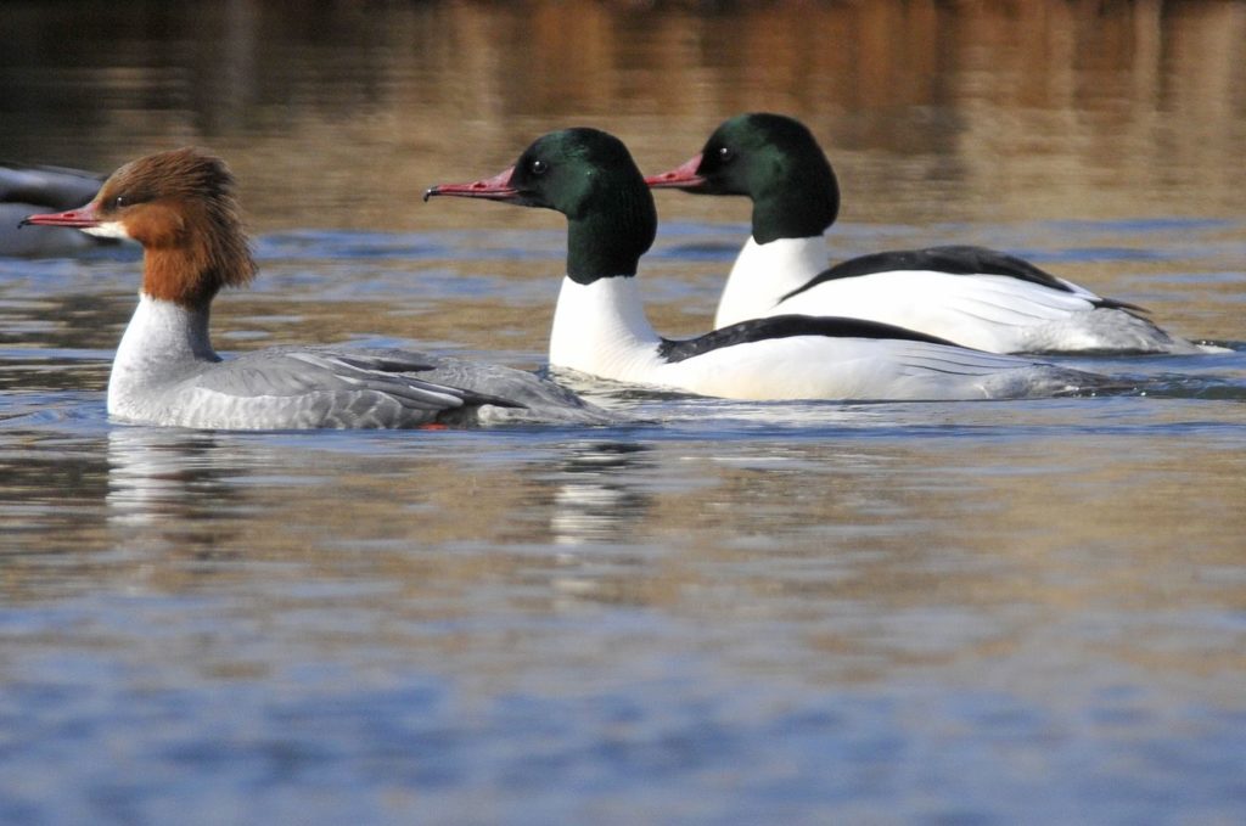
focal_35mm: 750
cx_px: 623
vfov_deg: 1.8
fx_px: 25913
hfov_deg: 2.8
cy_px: 413
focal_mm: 500
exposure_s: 1/1600
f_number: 6.7
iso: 500
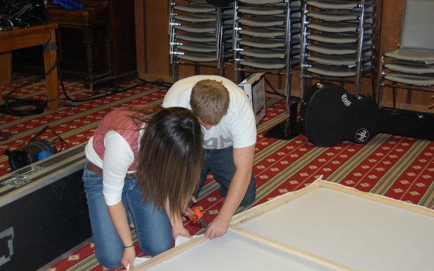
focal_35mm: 59
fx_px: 698
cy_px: 146
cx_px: 216
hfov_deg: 34.5
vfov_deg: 22.0
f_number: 4.8
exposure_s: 1/60
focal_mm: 38
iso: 400
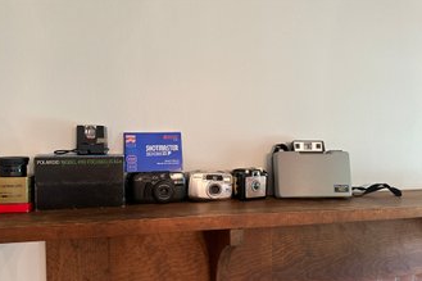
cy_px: 162
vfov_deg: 49.3
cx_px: 205
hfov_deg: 69.4
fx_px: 305
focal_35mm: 26
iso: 200
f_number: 1.78
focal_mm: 6.86
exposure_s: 1/60
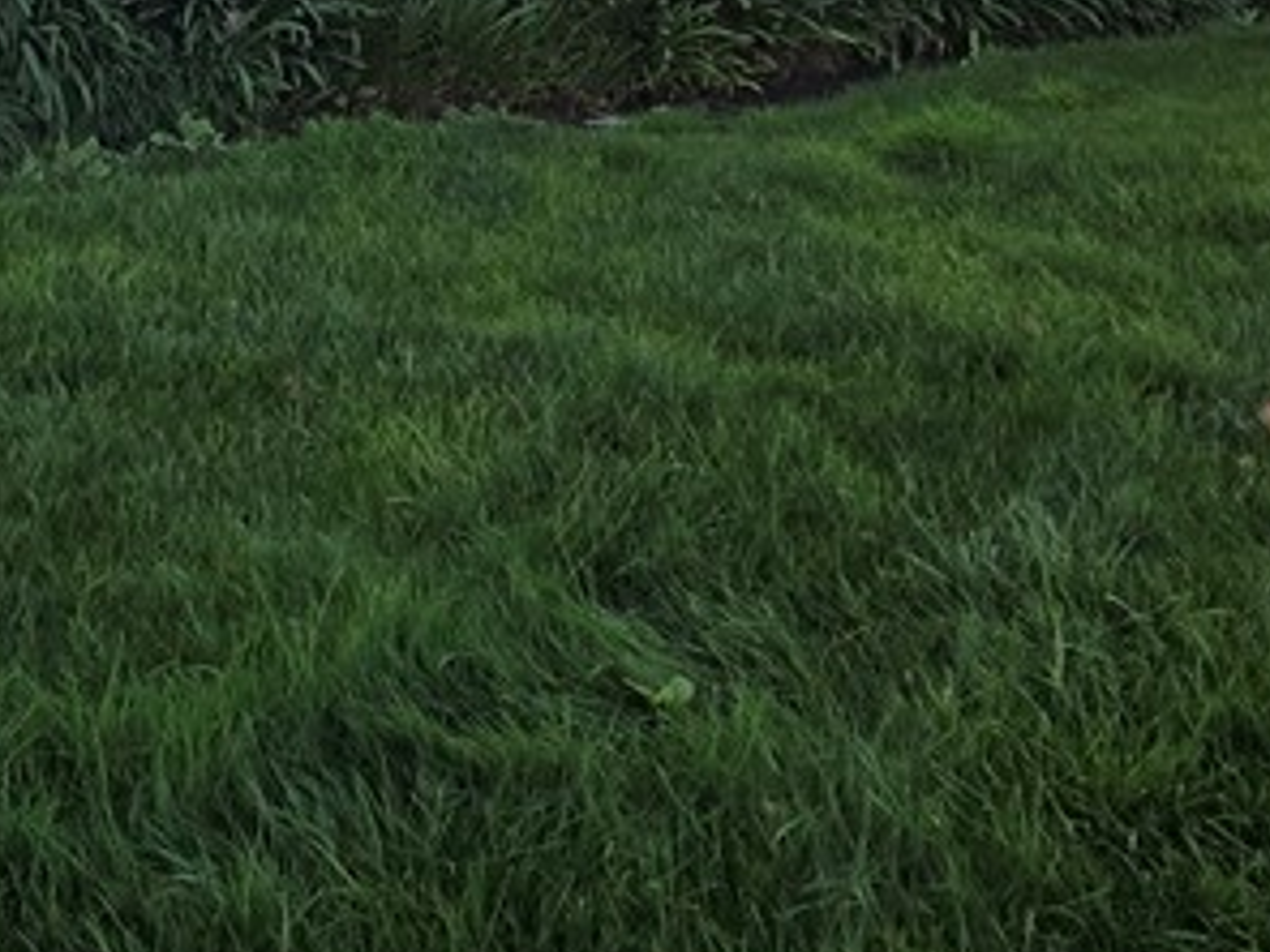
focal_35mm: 45
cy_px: -356
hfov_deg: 39.5
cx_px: 167
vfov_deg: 26.2
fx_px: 1651
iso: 100
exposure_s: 1/120
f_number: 2.2
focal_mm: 2.2
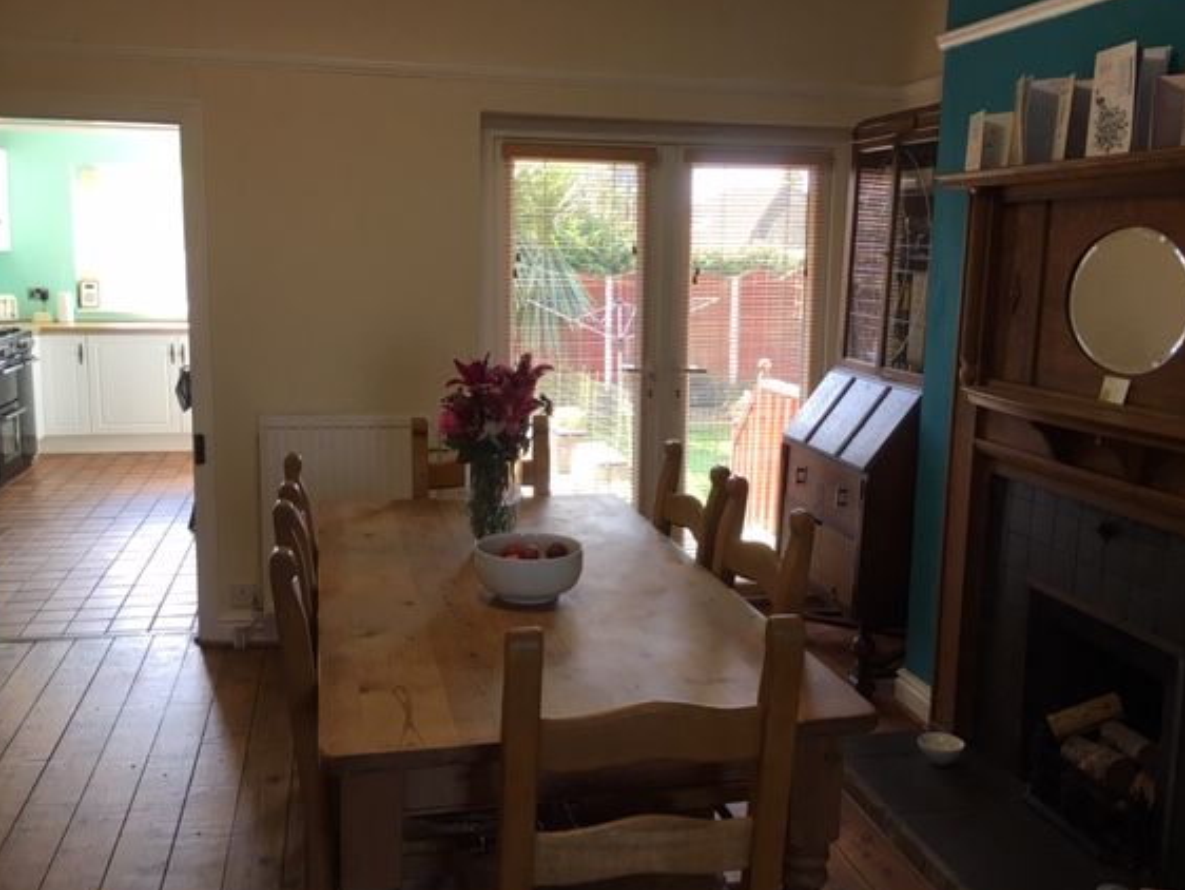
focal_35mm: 33
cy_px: 449
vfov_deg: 43.0
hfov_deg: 55.3
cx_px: 588
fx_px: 1130
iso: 32
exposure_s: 1/33
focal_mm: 4.15
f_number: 2.2
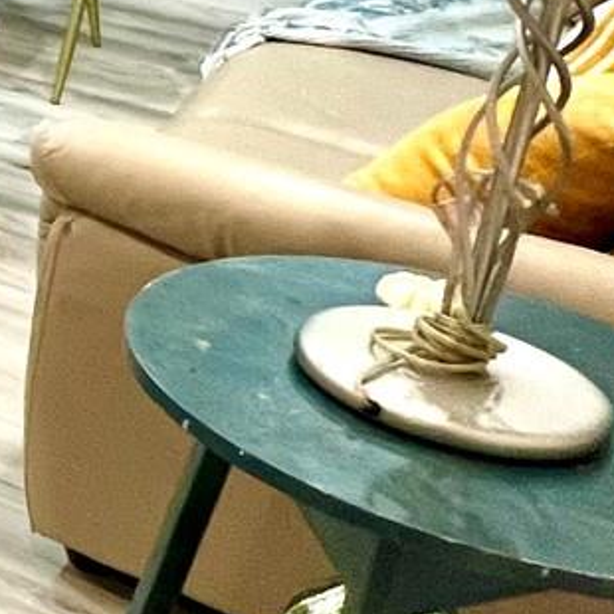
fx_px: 1525
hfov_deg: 14.4
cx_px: -879
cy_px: -32
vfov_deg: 21.8
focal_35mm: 76
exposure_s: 1/60
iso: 160
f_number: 1.8
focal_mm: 1.57
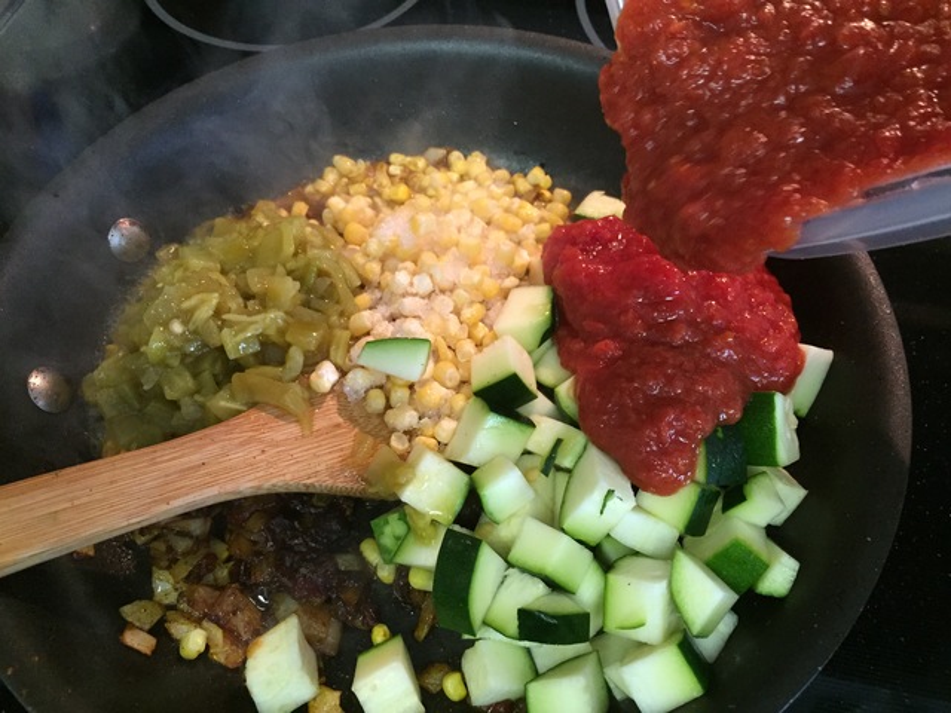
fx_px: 797
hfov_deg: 61.7
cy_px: 356
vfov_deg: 48.2
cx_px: 476
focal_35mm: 29
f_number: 2.2
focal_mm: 4.15
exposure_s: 1/30
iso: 250
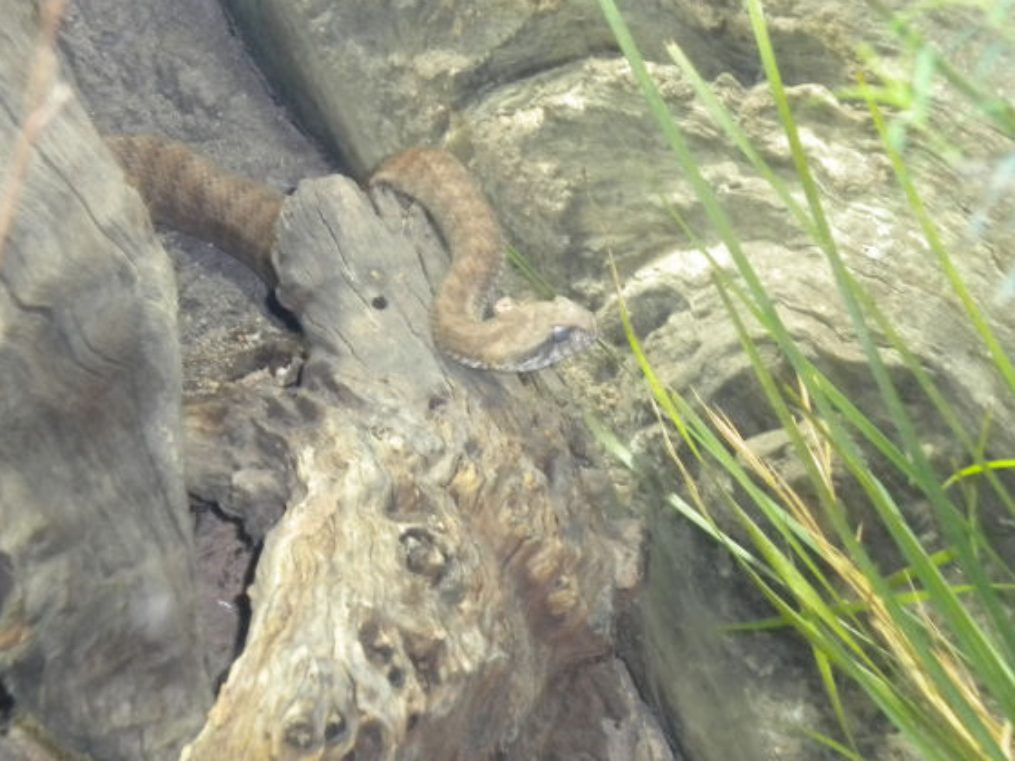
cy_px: 323
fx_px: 3519
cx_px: 497
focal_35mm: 120
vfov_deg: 12.3
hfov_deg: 16.4
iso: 400
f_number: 5.7
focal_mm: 17.3
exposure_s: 1/27.6
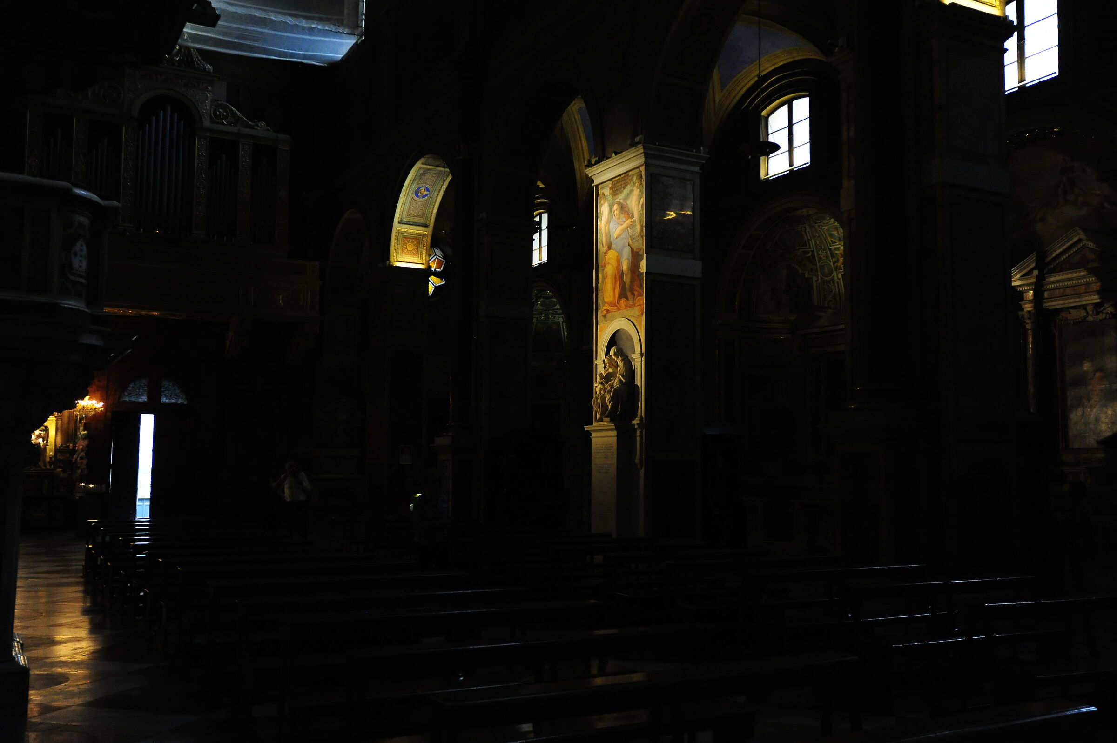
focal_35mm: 35
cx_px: 558
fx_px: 1085
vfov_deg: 37.8
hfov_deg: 54.5
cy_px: 372
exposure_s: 1/100
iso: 5000
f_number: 5
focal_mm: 35
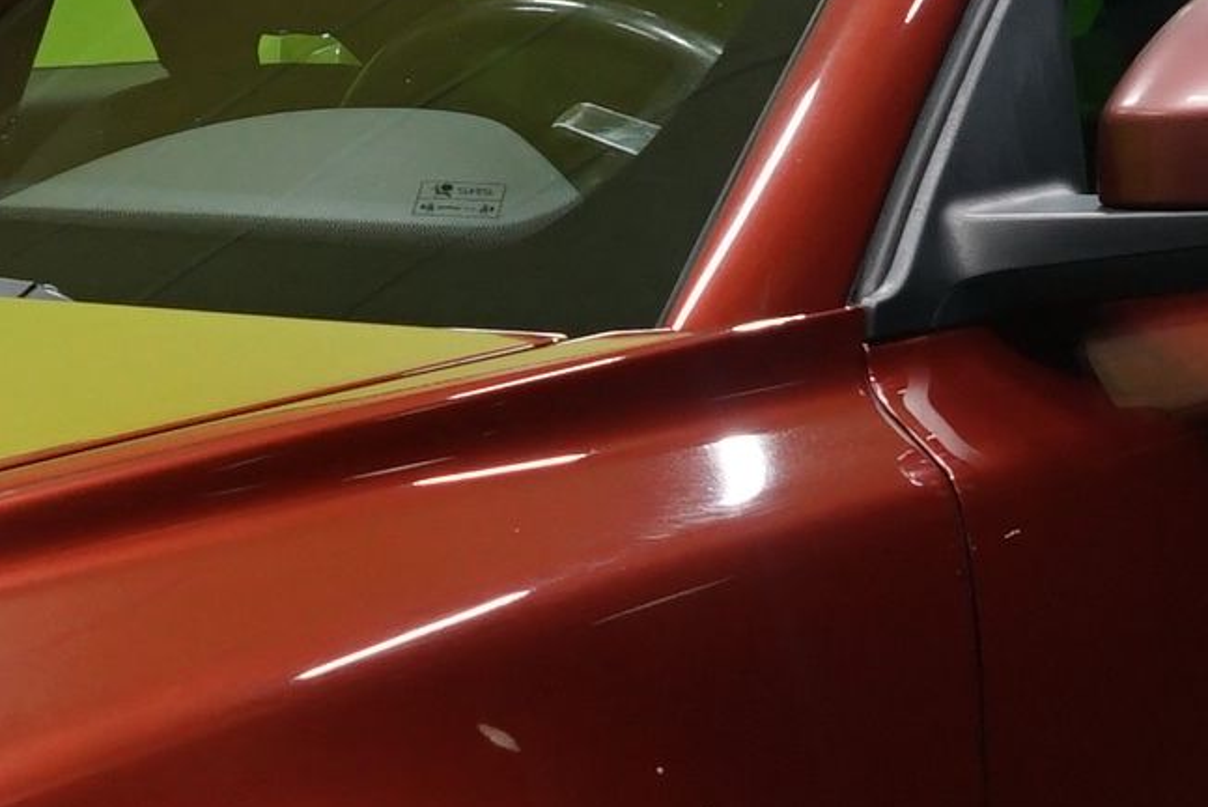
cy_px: 368
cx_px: -91
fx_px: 7754
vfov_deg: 6.0
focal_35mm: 231
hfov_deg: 8.8
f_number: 5.6
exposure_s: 1/20
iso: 800
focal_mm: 38
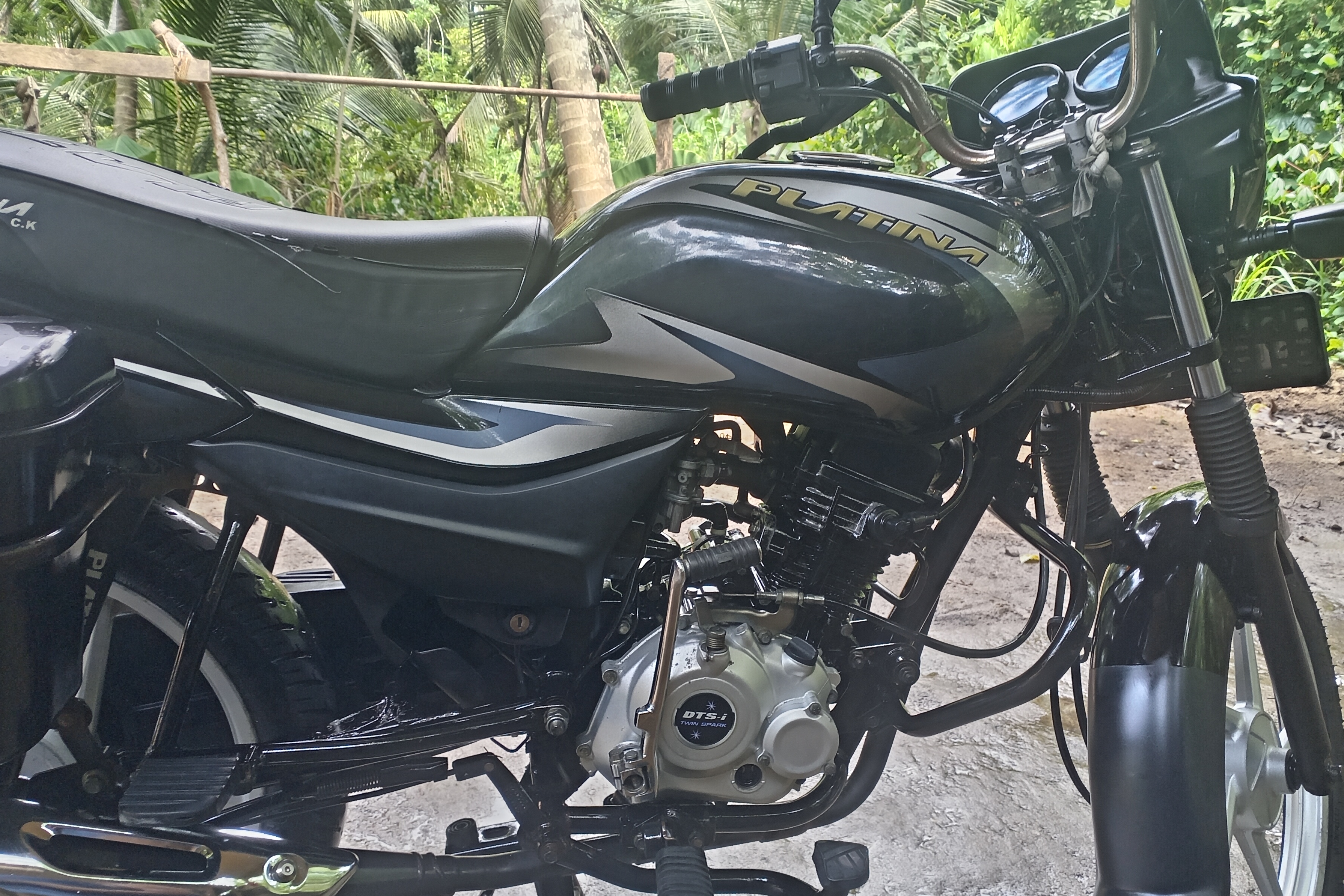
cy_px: 493
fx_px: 1195
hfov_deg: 58.7
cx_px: 713
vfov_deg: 41.1
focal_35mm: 32
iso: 142
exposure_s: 1/33.3
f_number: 1.8
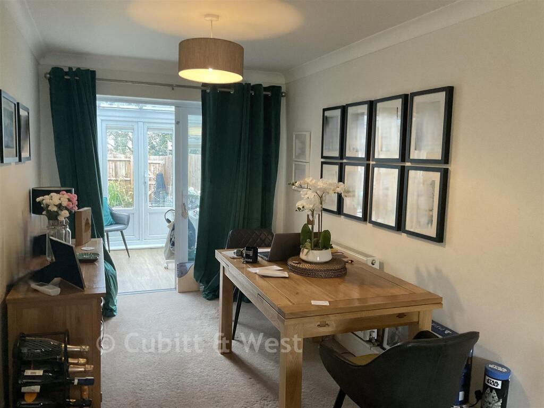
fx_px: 456
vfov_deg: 48.2
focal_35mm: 29
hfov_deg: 61.7
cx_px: 272
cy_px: 204
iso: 160
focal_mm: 3
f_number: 1.8
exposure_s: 1/50
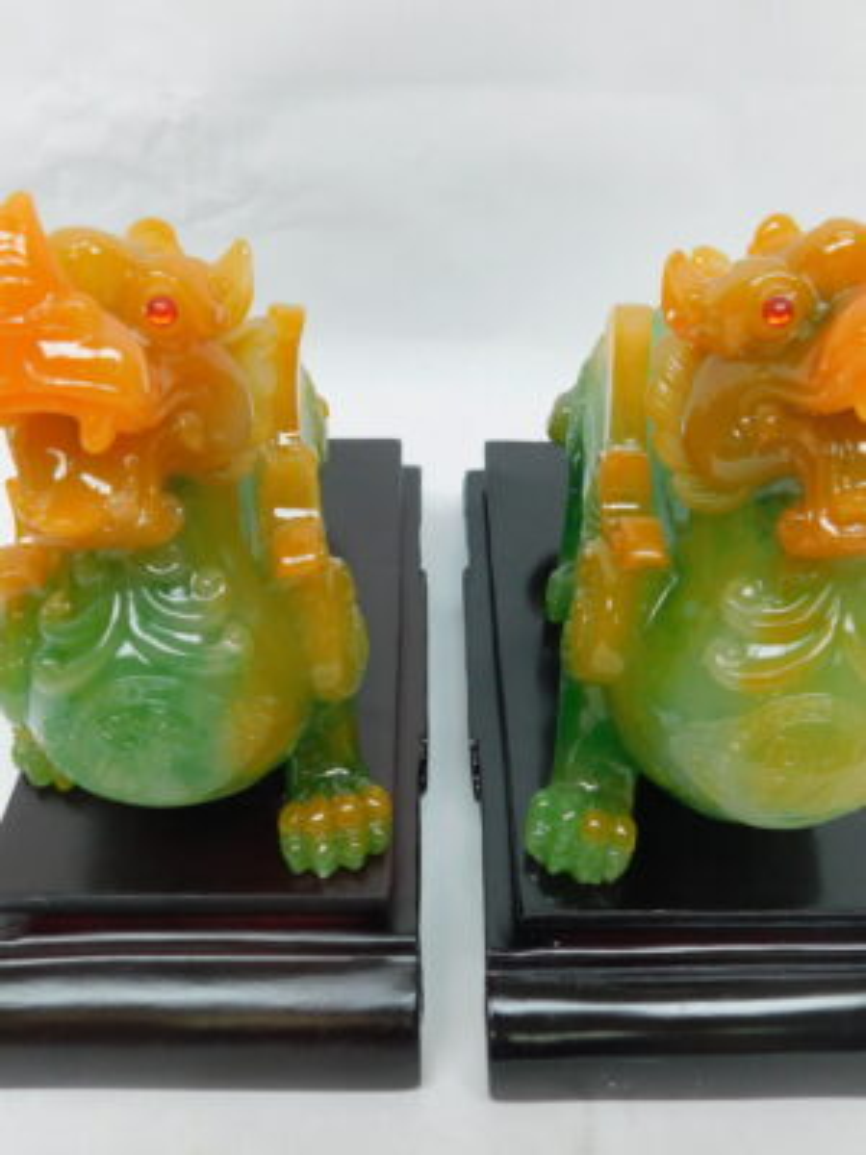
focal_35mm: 23
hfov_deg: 58.9
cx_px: 433
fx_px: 767
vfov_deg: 73.9
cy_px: 578
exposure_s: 1/30
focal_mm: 4
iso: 200
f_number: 3
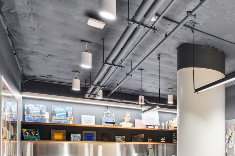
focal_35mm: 35
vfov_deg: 34.9
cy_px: 150
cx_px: 282
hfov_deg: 39.4
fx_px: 228
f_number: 8
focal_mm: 14
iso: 400
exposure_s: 1/4
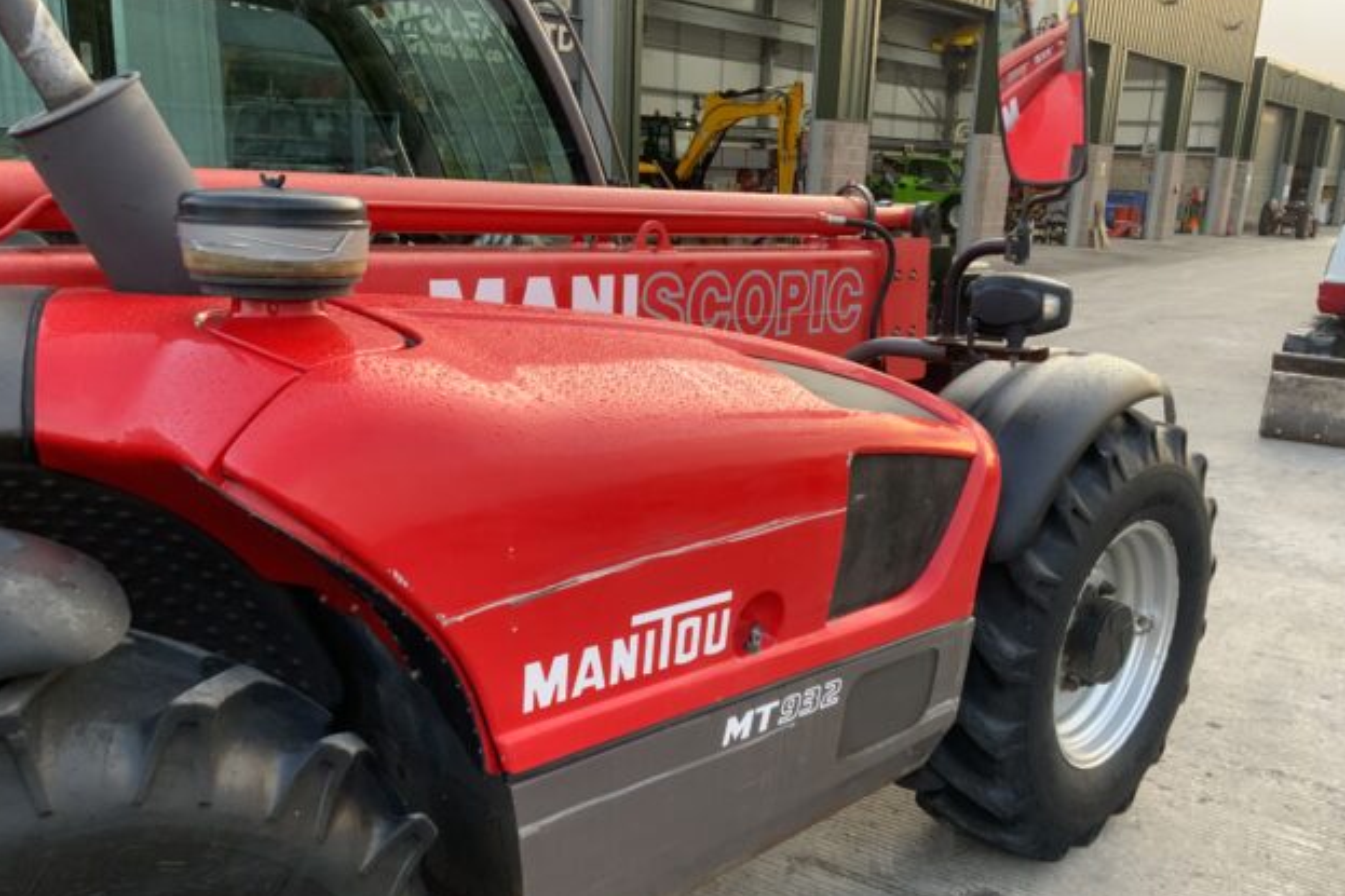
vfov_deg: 42.2
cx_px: 674
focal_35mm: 31
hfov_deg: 60.3
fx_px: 1158
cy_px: 512
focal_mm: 3
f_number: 1.8
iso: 64
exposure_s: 1/87
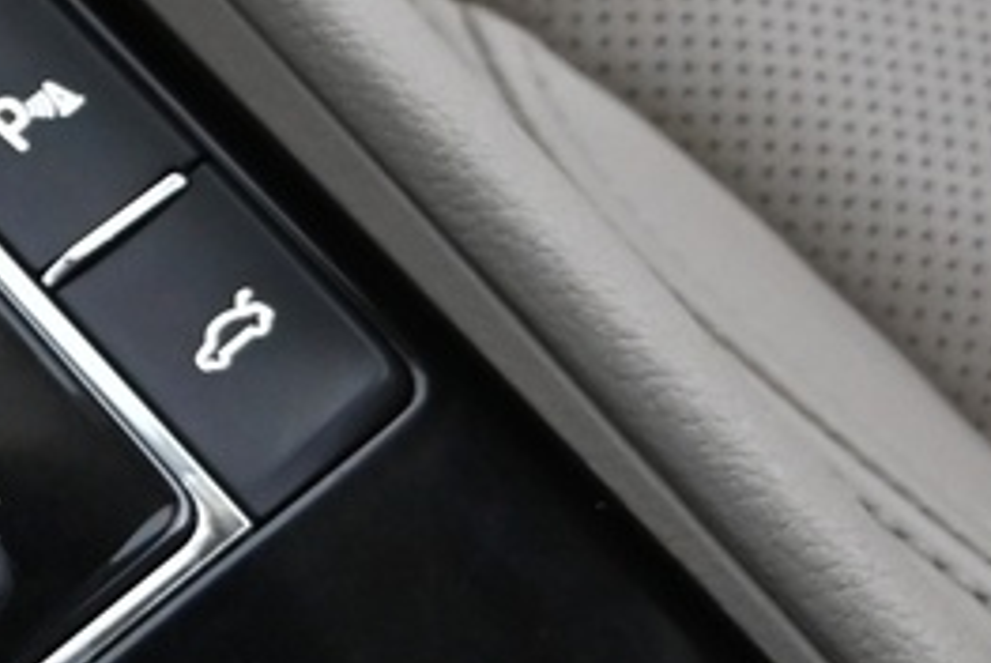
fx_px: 4452
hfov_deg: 11.7
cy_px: 158
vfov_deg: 8.5
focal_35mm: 162
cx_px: -844
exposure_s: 1/25
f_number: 3.5
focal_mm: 17.5
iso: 1600
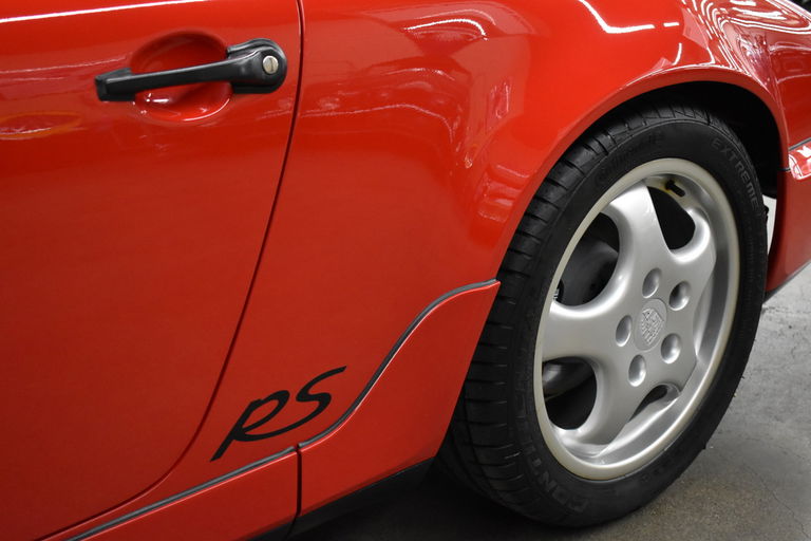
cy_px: 270
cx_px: 406
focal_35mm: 51
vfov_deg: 26.5
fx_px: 1149
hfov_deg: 38.9
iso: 2800
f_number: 4.5
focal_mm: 34
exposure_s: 1/125
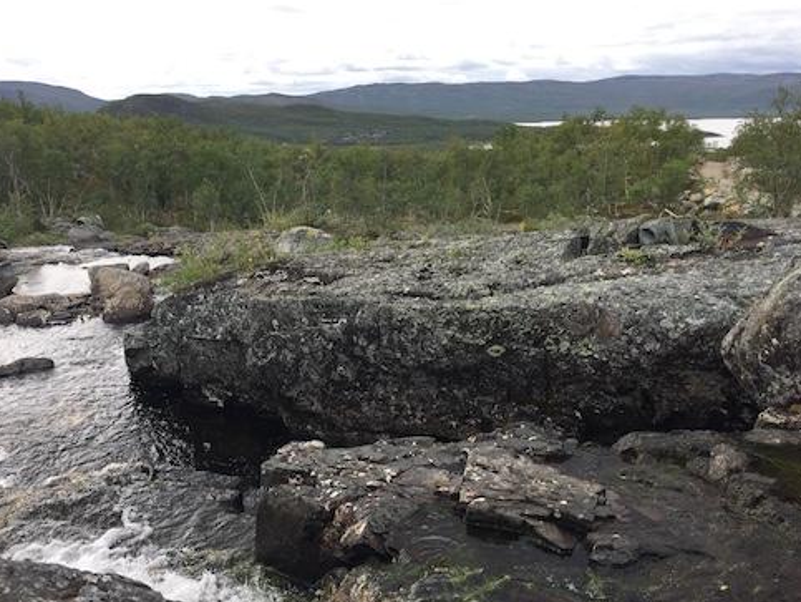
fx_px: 695
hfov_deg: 59.9
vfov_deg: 46.9
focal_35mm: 30
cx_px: 403
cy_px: 303
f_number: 2.2
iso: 32
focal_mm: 4.15
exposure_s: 1/682
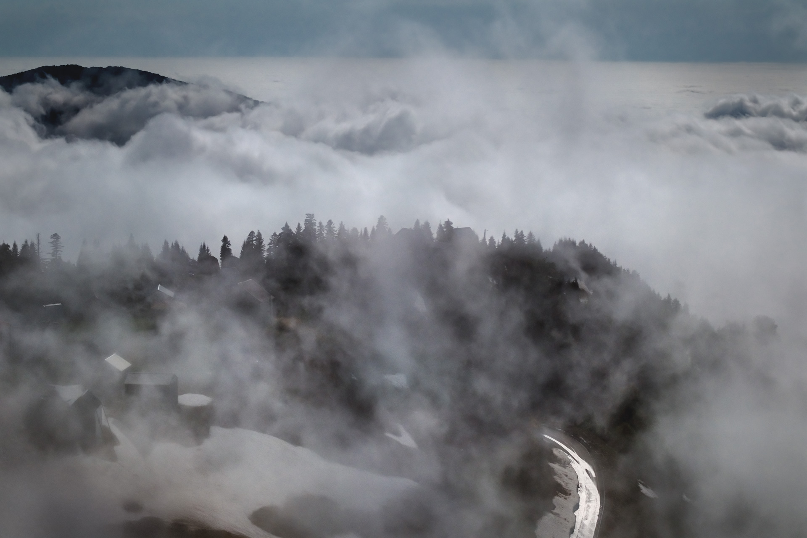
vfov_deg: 18.2
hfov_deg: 27.0
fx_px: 1681
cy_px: 269
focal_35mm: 75
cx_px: 404
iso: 500
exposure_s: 1/5800
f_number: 11
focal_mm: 50
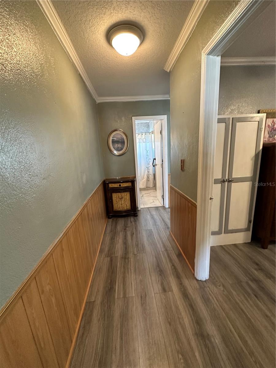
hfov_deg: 85.7
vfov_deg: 102.1
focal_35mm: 14
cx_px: 138
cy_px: 184
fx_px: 149
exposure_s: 1/60
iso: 320
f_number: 2.2
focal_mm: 2.22
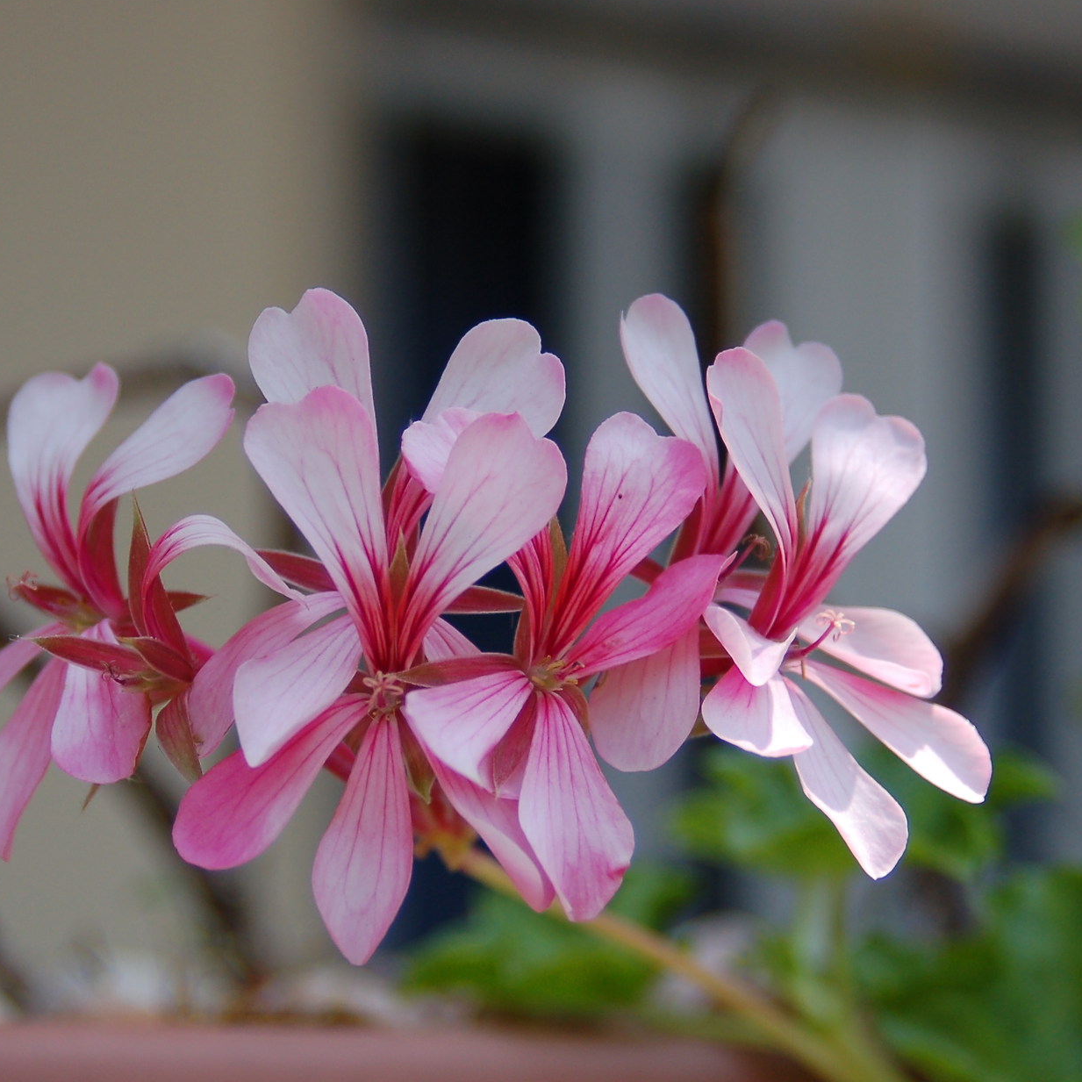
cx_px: 480
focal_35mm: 119
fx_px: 4208
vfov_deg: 14.6
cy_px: 588
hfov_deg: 14.6
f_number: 4.2
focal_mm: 48
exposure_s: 1/800
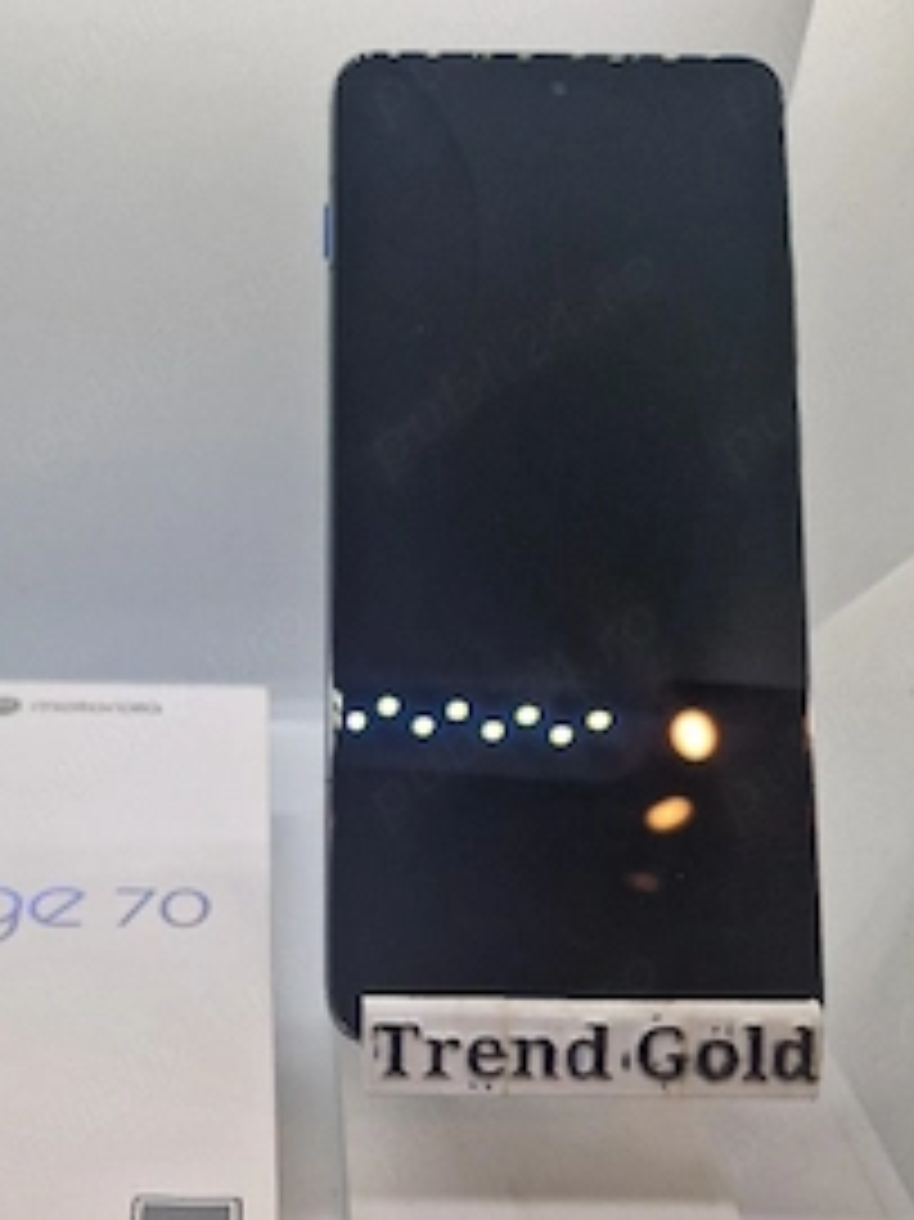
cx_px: 252
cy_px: 765
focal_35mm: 34
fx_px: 1198
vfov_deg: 53.4
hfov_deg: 40.8
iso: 50
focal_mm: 6.4
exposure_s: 1/106
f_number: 1.8
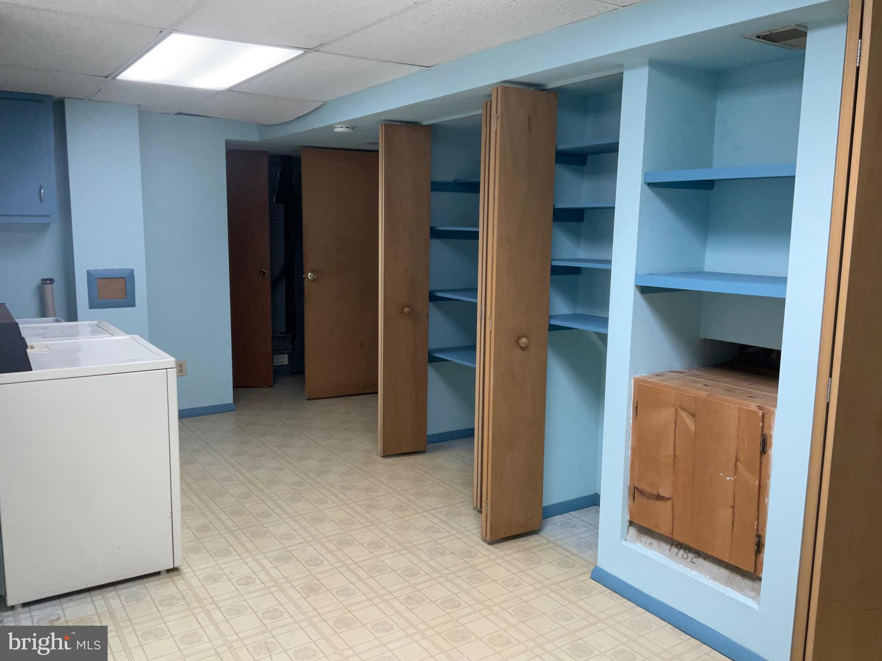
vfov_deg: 48.2
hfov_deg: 61.7
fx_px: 739
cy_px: 330
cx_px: 441
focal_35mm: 29
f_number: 1.8
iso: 80
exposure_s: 1/60
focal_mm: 3
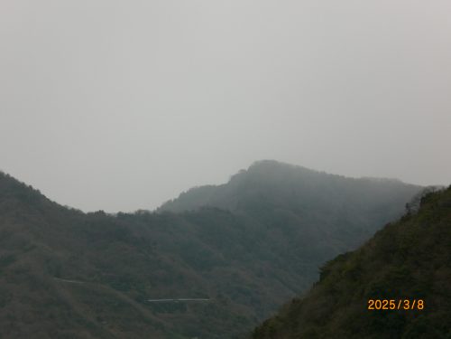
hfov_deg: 19.6
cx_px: 226
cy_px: 170
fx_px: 1303
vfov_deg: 14.8
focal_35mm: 100
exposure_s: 1/250
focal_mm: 16.51
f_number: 5.4
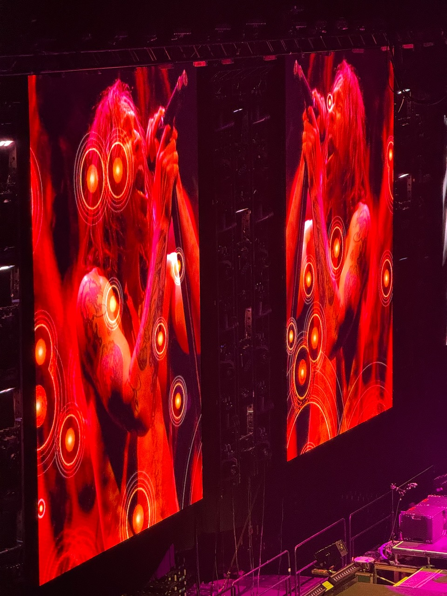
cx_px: 224
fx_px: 2066
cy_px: 298
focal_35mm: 120
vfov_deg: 16.4
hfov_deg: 12.3
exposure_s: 1/35
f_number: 2.8
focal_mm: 15.66
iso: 640
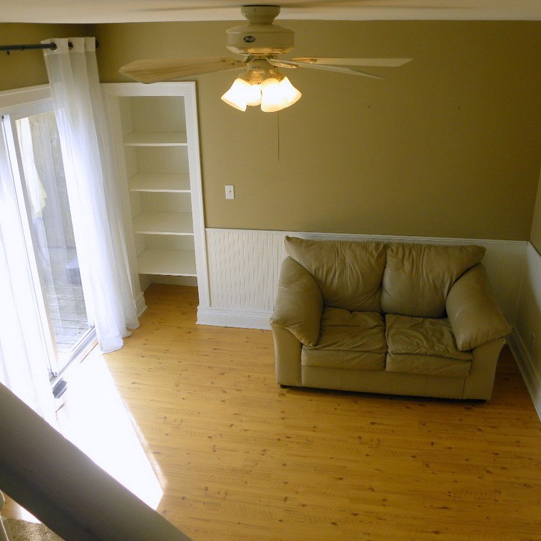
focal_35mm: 31
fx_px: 548
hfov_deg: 52.5
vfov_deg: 52.5
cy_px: 269
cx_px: 269
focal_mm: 4.6
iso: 64
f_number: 3.5
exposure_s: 1/140
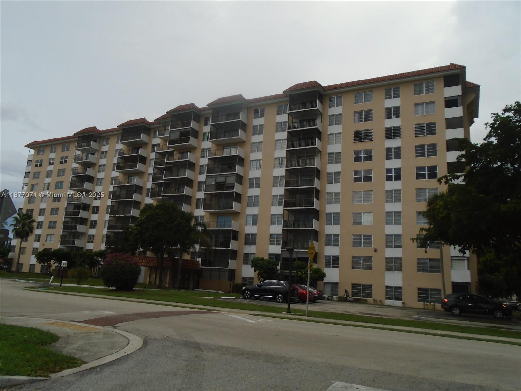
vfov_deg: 53.1
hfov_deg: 67.3
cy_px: 196
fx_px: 391
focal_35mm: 26
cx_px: 260
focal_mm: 4.6
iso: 100
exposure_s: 1/800
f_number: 3.2
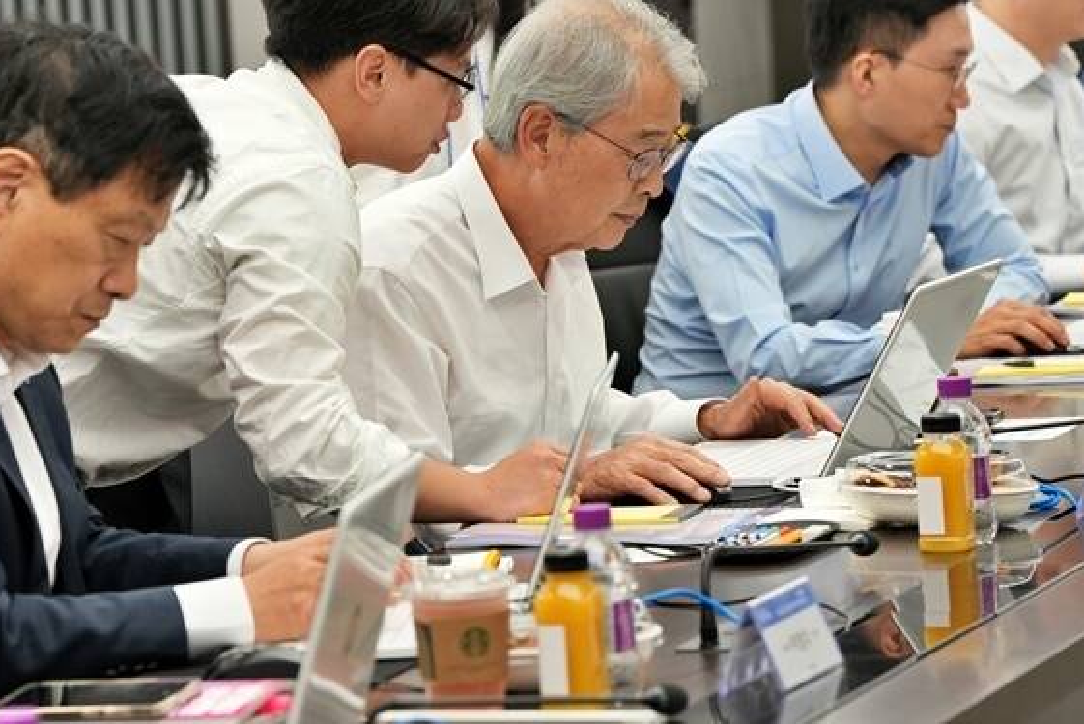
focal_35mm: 171
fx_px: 5153
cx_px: 502
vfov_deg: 8.0
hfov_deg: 12.0
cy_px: 318
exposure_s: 1/160
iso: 2000
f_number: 7.1
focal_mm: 150
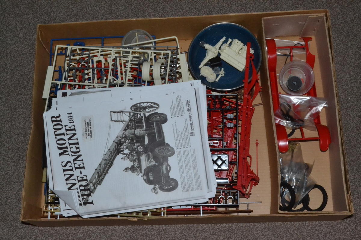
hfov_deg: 41.1
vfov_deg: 28.1
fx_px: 481
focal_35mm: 48
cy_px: 120
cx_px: 180
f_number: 25
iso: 3200
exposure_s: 1/60
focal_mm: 32
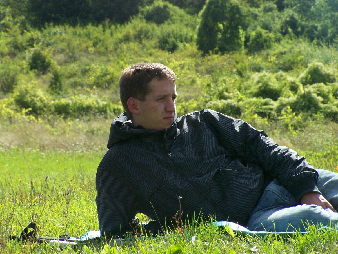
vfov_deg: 6.3
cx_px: 169
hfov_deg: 8.3
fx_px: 2326
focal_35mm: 238
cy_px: 127
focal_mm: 39.5
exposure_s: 1/800
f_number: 4.5
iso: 160
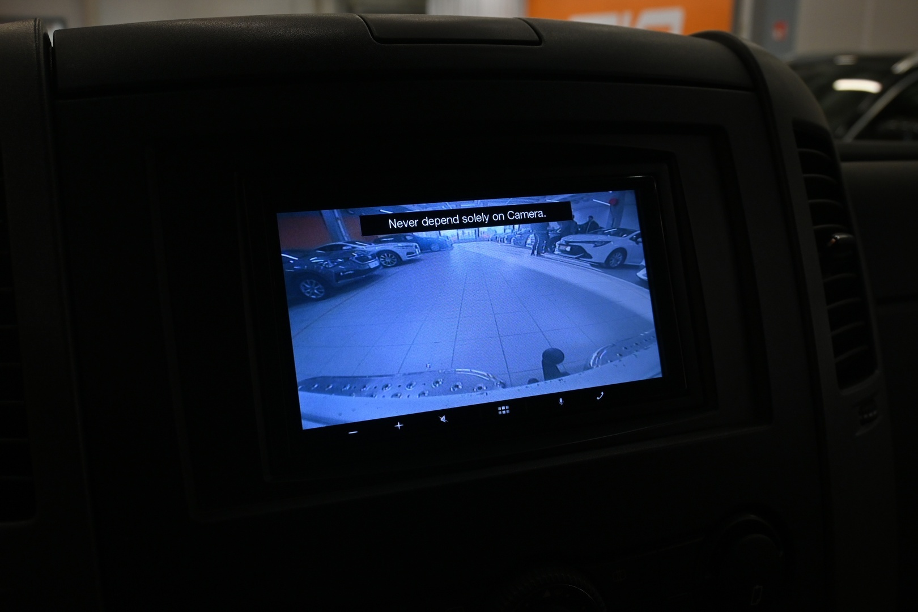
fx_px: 880
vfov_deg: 38.4
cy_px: 306
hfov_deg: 55.1
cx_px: 459
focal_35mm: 34
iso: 500
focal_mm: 23
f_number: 5.6
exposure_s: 1/125
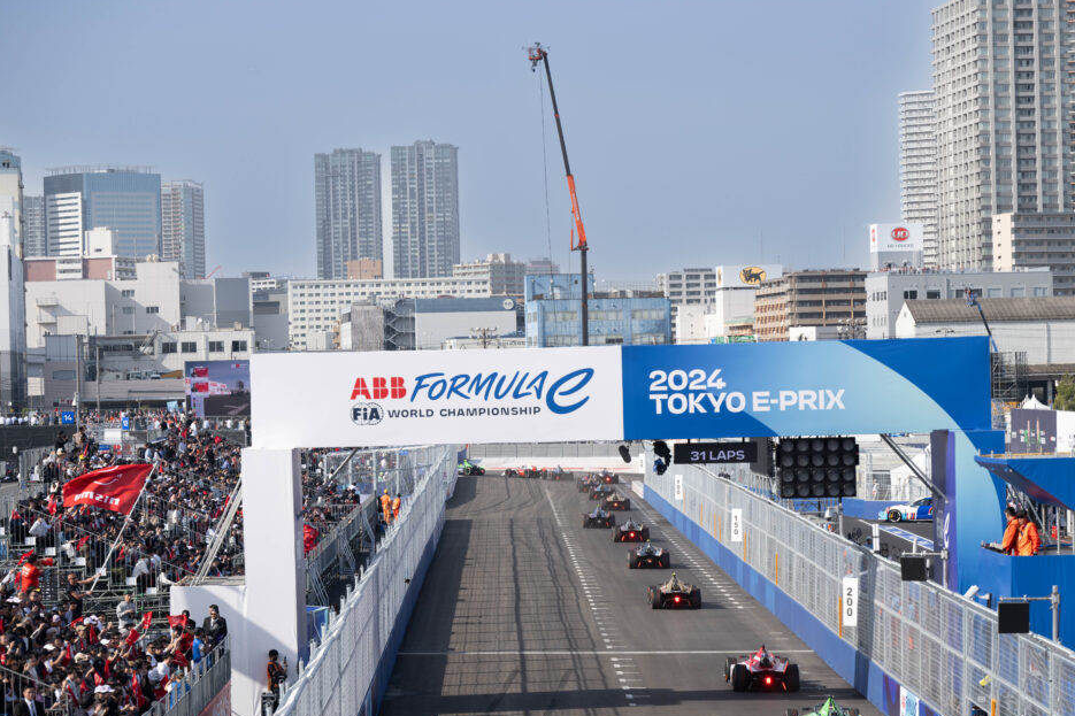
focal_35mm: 126
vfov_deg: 10.9
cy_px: 389
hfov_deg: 16.3
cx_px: 551
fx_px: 3762
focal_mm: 115
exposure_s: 1/1250
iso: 200
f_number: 4.5
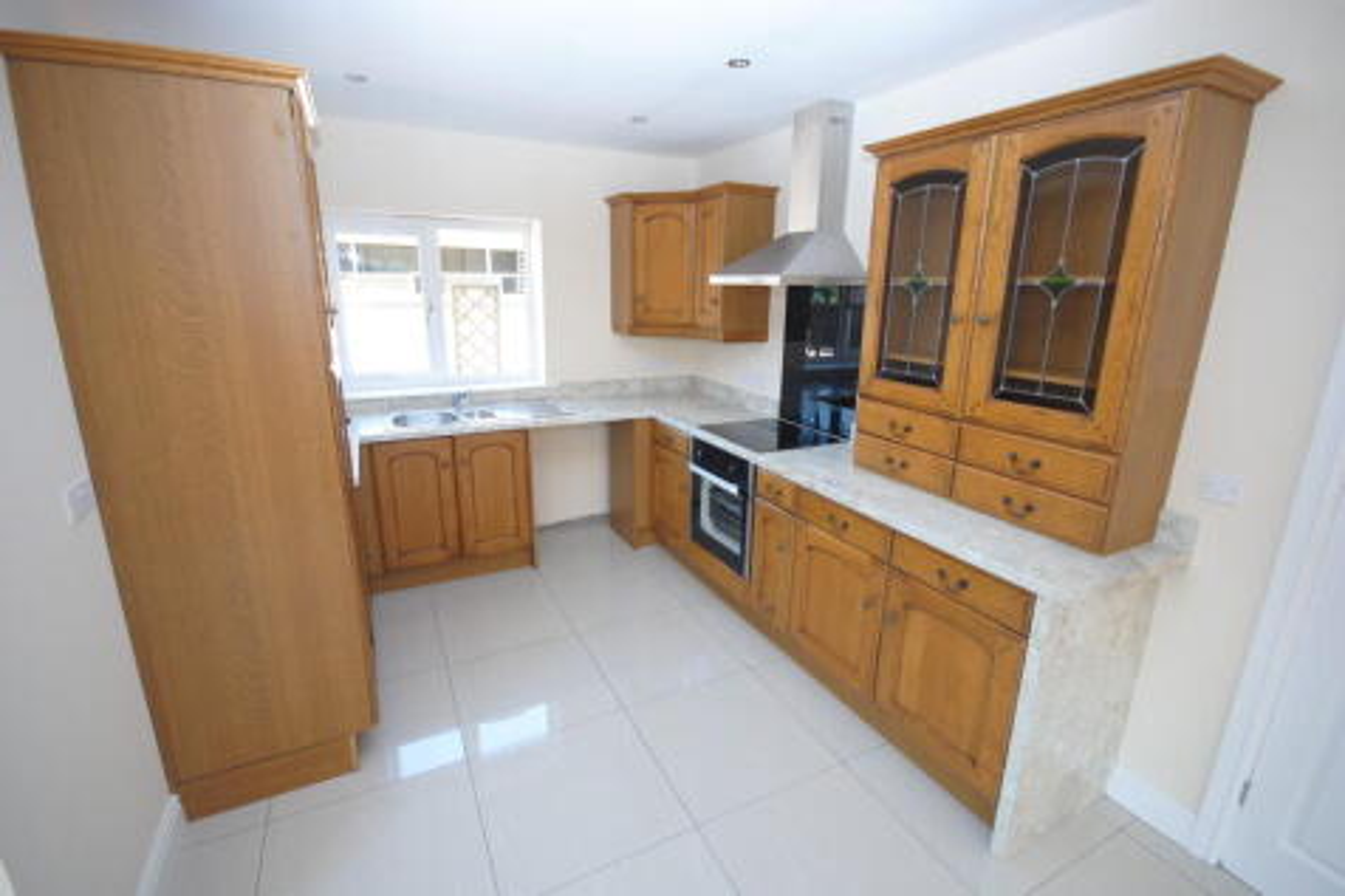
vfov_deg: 77.3
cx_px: 672
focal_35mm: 15
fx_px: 560
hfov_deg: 100.4
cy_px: 448
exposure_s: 1/80
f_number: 4
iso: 400
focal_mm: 10
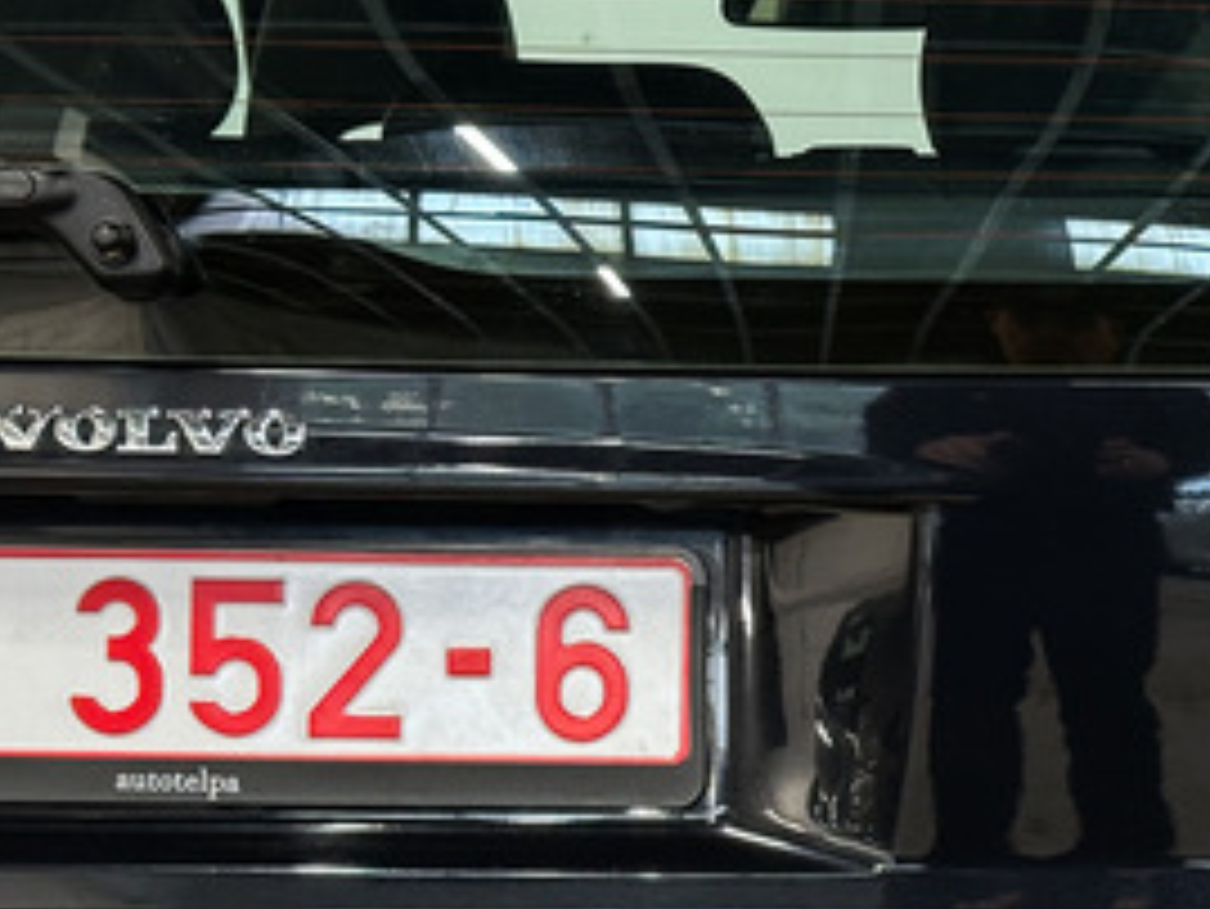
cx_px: 1183
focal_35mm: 107
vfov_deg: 13.7
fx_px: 3742
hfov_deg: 18.0
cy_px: 860
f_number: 1.8
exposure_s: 1/35
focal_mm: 6.86
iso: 200
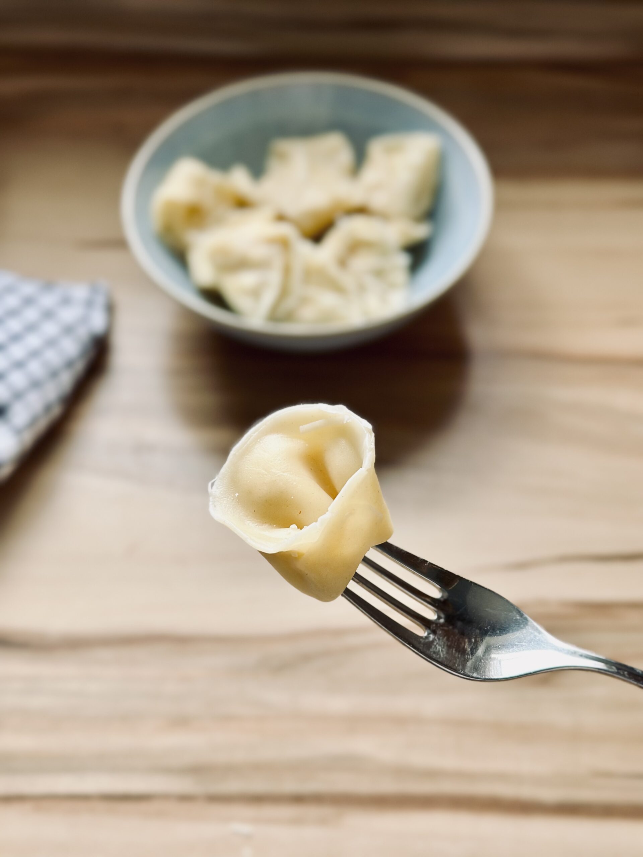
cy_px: 428
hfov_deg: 30.3
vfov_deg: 39.7
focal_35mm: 48
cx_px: 322
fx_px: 1189
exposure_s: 1/121
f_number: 1.78
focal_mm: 6.86
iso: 100
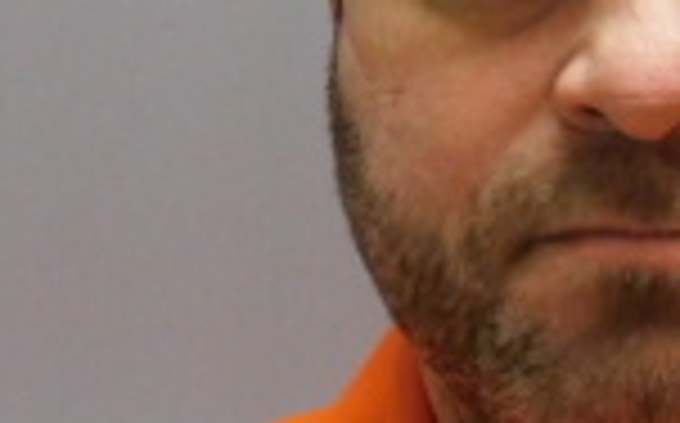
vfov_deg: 4.9
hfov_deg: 7.9
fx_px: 4906
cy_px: 108
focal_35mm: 265
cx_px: 743
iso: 320
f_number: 4
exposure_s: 1/30
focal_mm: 10.4
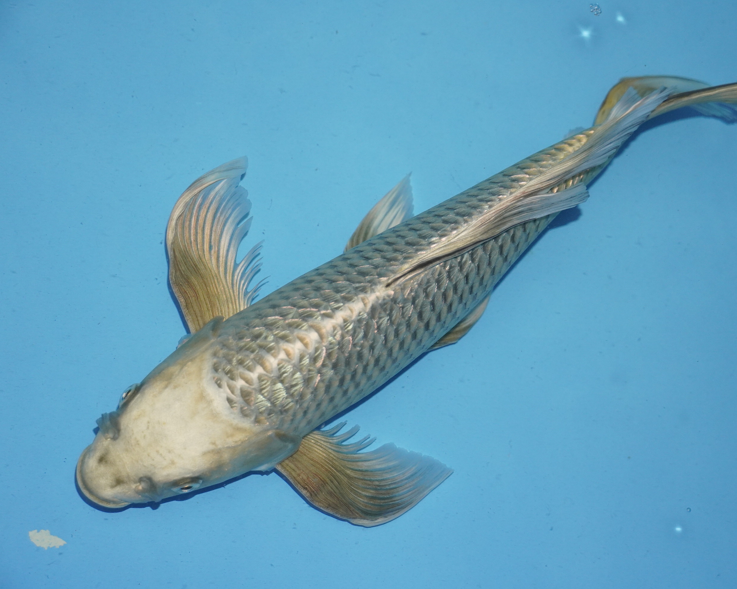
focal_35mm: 72
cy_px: 298
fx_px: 1570
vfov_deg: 21.3
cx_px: 433
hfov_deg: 26.4
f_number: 5
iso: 1250
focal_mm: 42
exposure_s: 1/160
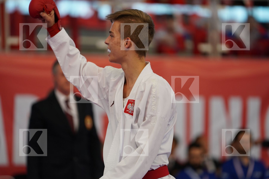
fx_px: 1494
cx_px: 134
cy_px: 90
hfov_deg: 10.3
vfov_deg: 6.9
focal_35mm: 200
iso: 1250
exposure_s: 1/1000
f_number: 2.8
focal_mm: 200
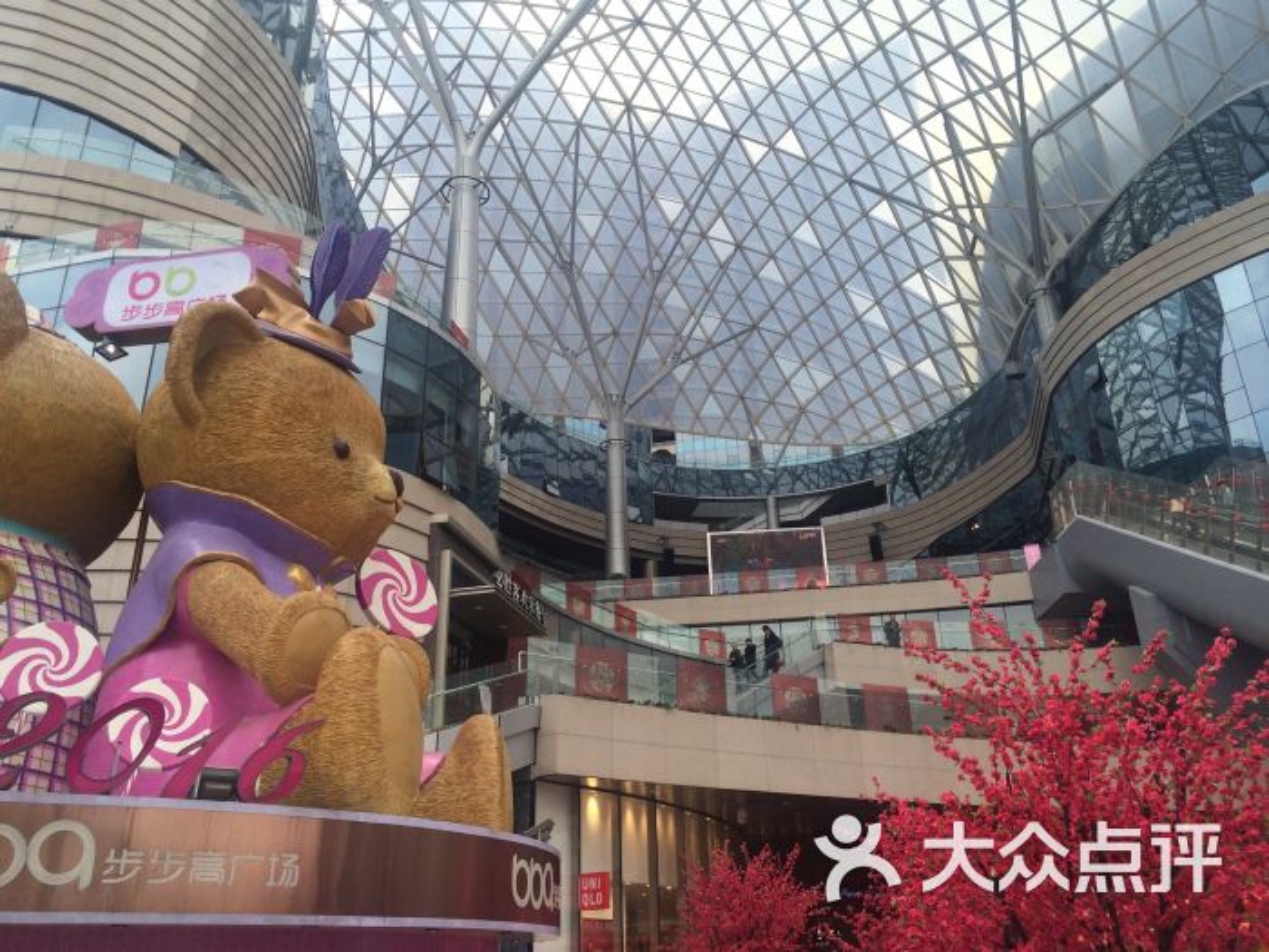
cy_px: 476
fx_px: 1063
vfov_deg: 48.2
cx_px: 634
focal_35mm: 29
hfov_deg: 61.7
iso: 32
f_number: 2.2
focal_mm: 4.15
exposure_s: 1/720
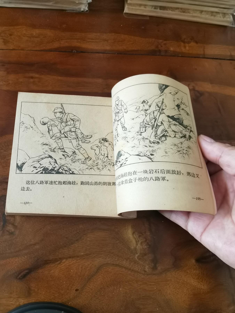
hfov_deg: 51.4
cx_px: 118
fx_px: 244
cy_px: 156
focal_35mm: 27
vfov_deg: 65.3
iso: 200
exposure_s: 1/33.3
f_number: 2.2
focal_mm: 2.26
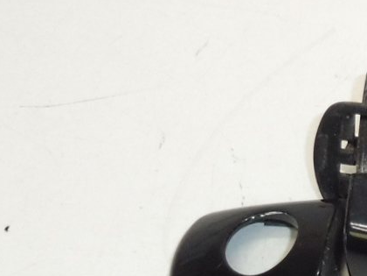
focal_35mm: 117
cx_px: 640
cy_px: 257
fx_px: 1240
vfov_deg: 12.5
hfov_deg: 14.9
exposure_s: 1/160
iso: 200
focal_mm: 4.3
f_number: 3.5
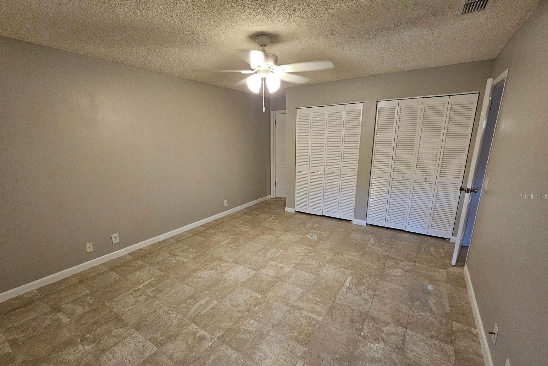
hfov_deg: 104.2
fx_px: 213
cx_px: 271
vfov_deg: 81.1
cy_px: 196
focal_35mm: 14
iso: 320
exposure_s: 1/60.2
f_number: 2.2
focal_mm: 2.2
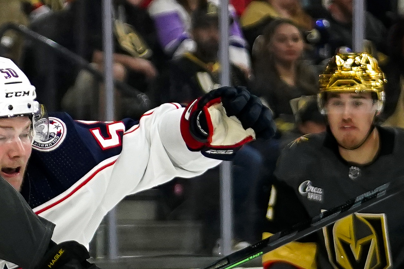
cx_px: -45
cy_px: 303
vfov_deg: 3.8
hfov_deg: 5.6
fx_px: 4096
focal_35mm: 365
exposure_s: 1/2500
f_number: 2.8
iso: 2500
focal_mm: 79
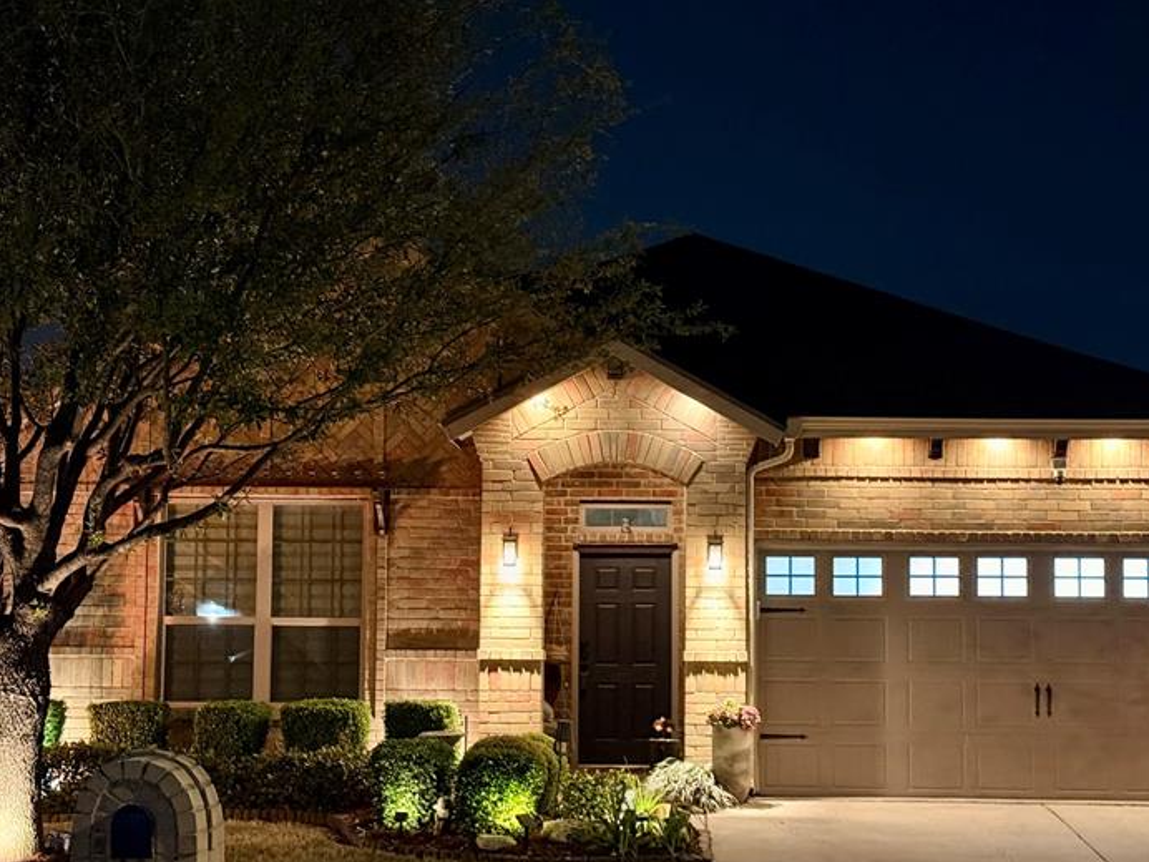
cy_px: 503
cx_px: 609
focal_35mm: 71
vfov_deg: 20.7
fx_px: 2357
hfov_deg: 27.4
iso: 800
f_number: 1.78
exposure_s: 1/20
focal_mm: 6.76
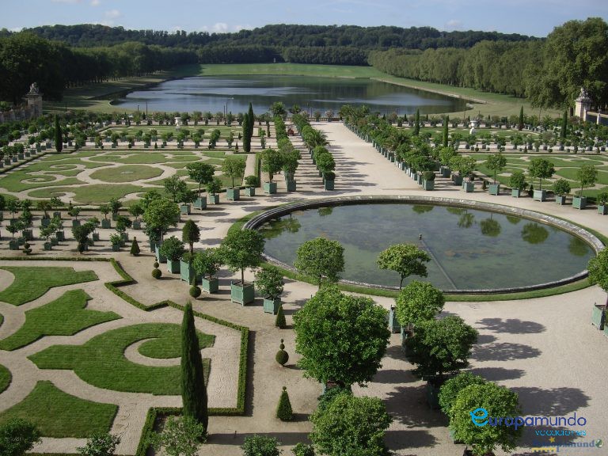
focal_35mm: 38
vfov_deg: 37.7
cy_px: 228
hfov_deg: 49.0
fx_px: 667
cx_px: 304
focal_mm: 7.9
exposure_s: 1/250
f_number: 5.6
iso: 50
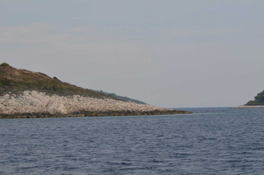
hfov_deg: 15.9
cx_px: 132
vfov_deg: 10.6
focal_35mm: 129
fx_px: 944
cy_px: 88
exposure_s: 1/60
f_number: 32
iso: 500
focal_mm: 86
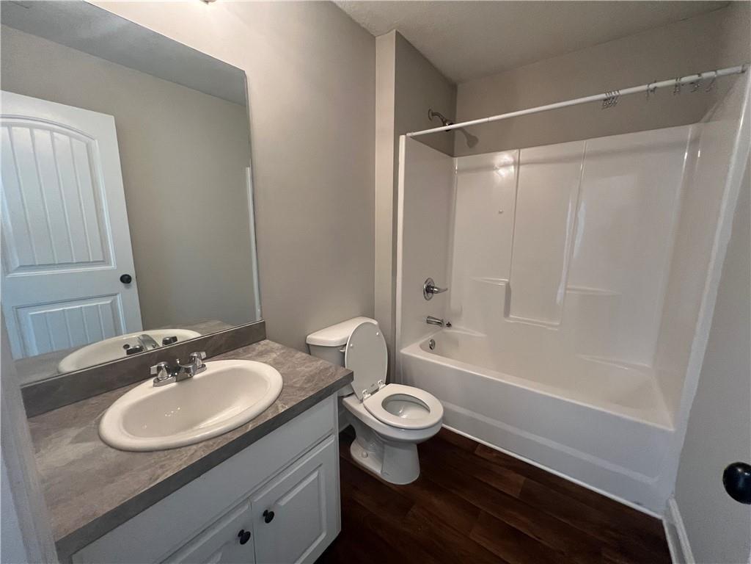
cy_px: 282
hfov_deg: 106.2
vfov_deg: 89.9
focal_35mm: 13
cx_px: 376
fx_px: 282
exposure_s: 1/60
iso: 400
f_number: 1.8
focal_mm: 1.57
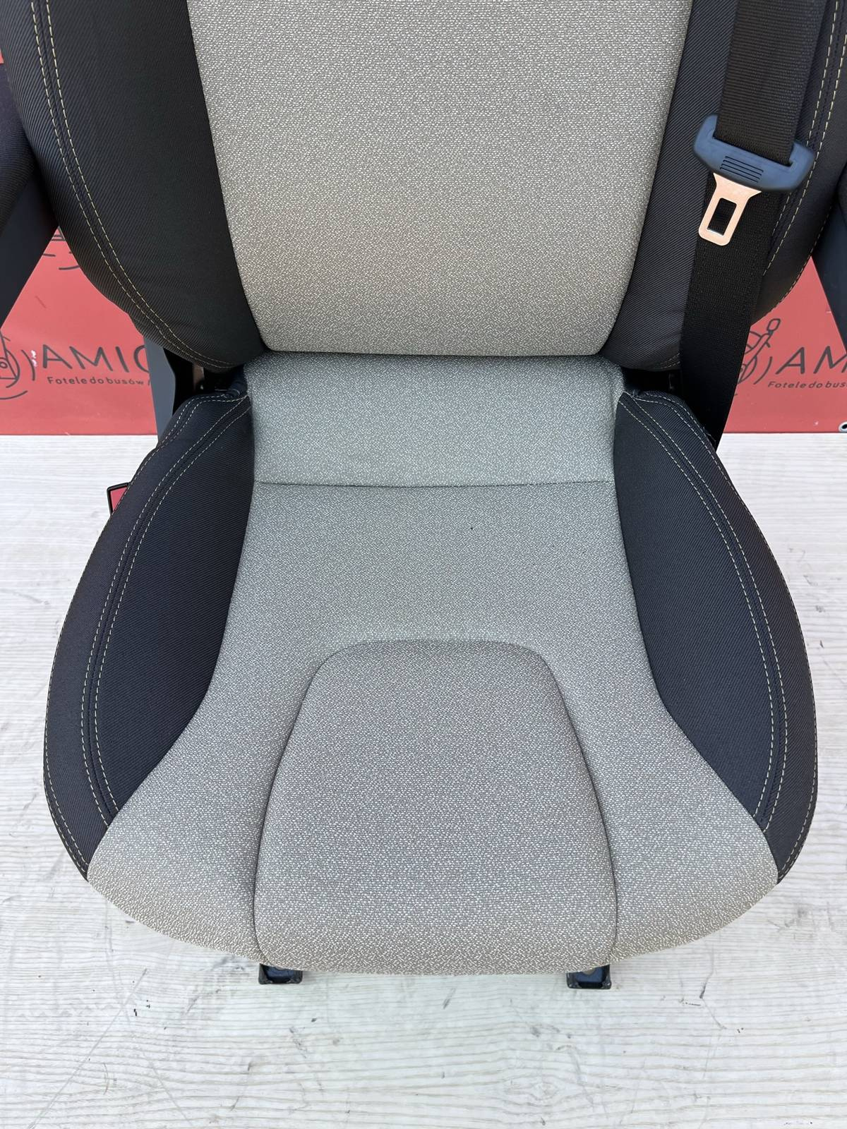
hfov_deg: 53.1
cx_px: 424
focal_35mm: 26
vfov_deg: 67.3
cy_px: 564
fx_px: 848
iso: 50
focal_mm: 5.1
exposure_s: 1/310
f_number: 1.6
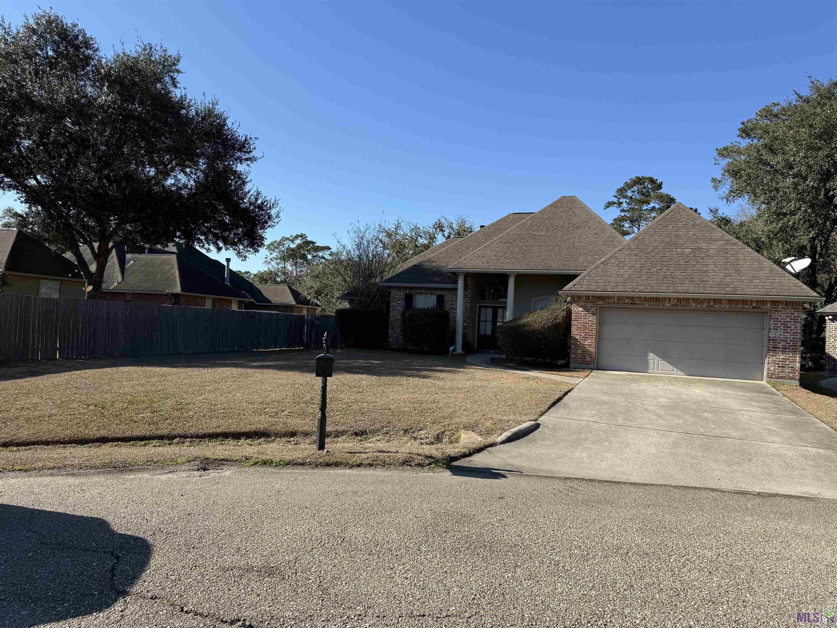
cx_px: 418
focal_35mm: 24
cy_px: 314
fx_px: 580
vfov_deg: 56.8
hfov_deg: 71.6
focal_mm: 6.76
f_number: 1.78
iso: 80
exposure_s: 1/3145
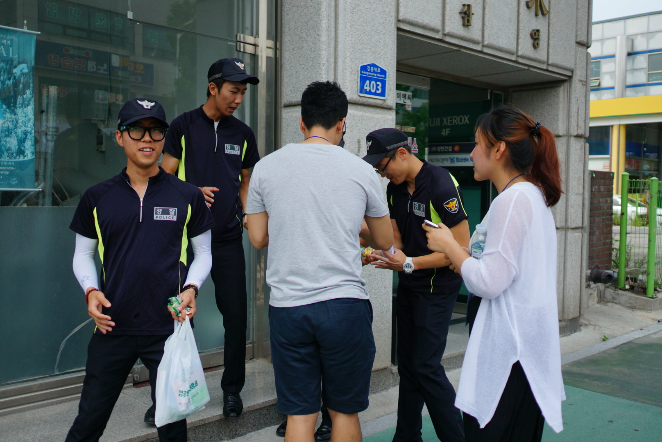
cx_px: 331
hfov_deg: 53.1
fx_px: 662
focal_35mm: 36
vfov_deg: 36.9
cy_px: 221
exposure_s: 1/4000
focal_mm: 24
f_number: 1.8
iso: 200
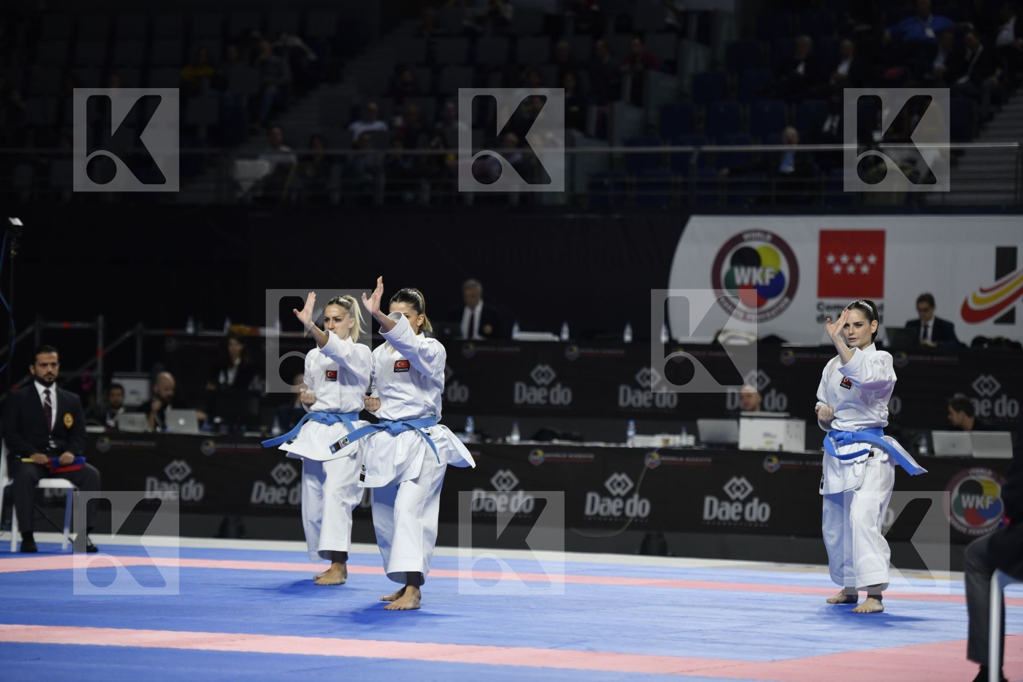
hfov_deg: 15.2
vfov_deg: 10.2
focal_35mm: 135
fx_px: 3836
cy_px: 341
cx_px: 512
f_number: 2.8
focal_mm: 135
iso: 800
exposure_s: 1/800
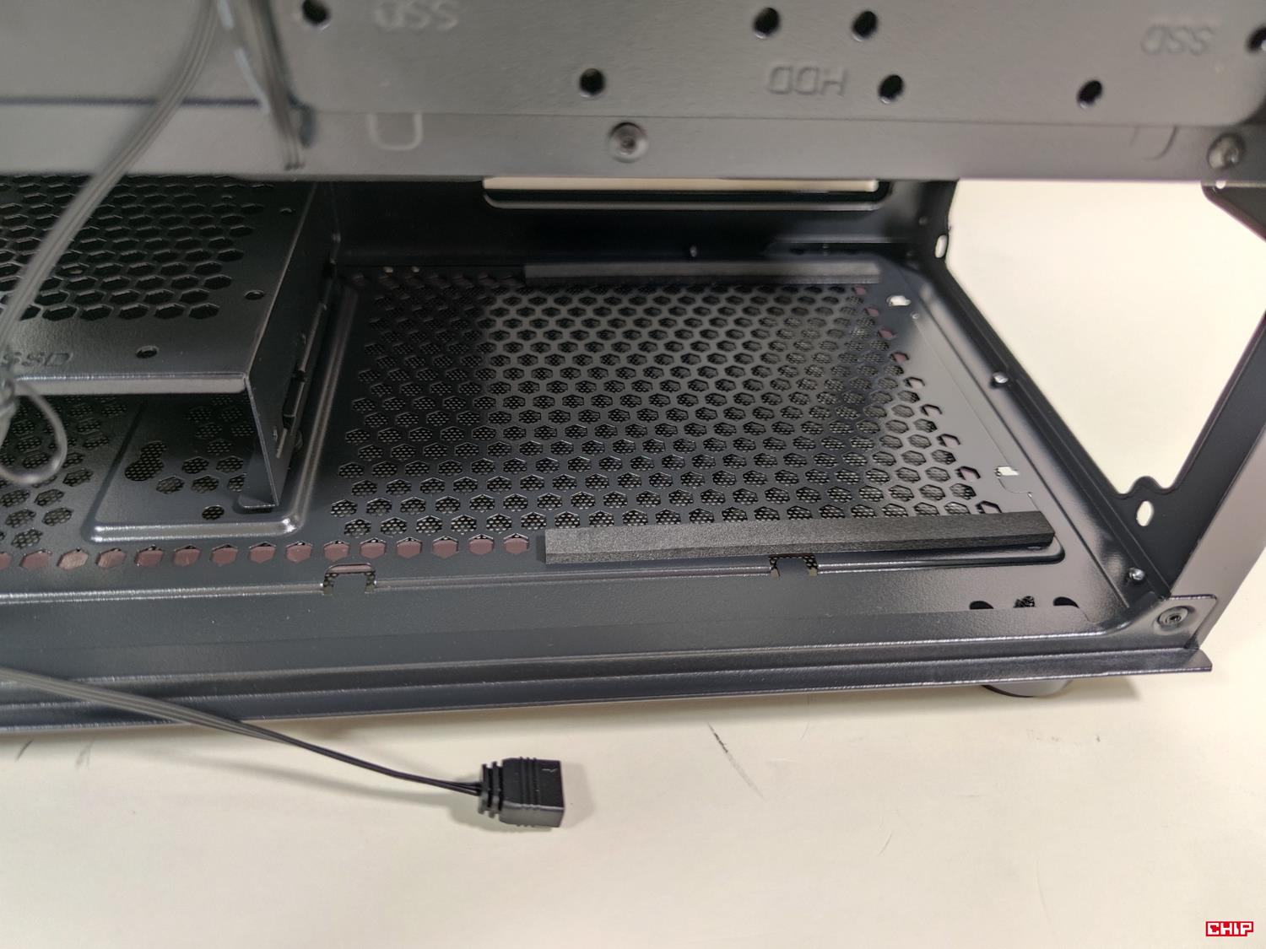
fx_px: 878
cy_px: 474
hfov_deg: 71.6
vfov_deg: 56.8
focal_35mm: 24
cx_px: 633
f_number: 1.85
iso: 509
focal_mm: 6.78
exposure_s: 1/17
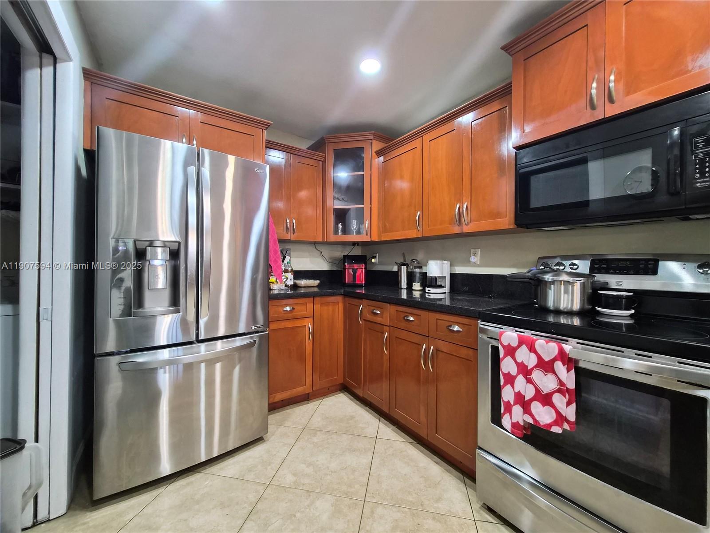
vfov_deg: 89.9
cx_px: 355
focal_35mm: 13
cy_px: 266
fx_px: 267
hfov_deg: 106.2
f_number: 2.2
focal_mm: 1.7
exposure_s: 1/60
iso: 320
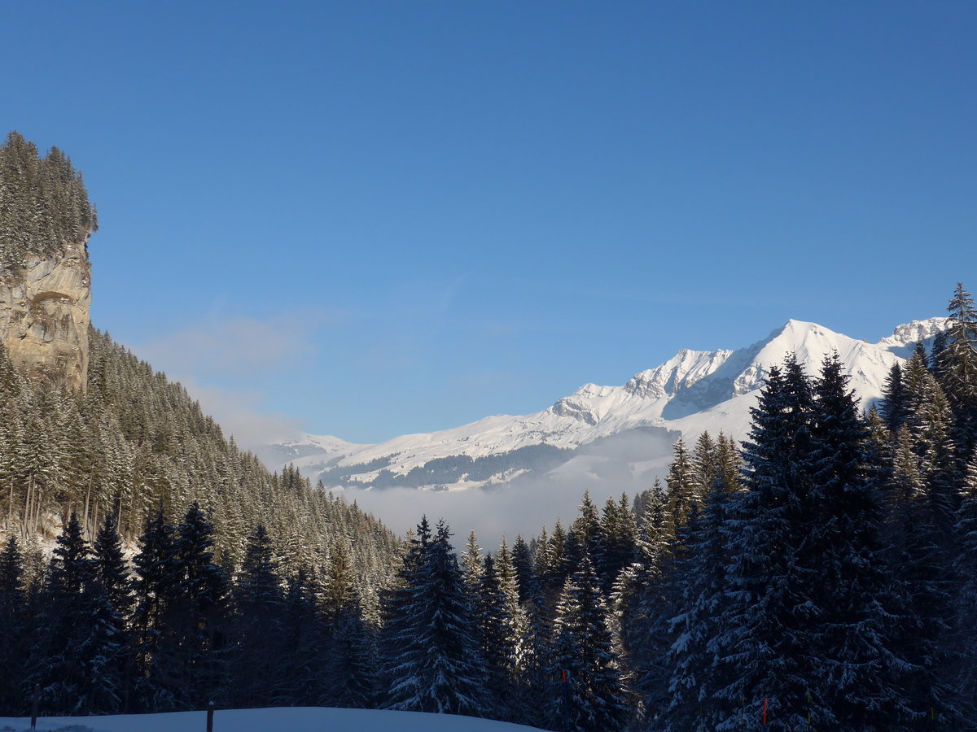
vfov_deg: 35.1
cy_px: 366
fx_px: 1157
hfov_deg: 45.8
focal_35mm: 41
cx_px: 488
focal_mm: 8.4
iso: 80
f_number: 3.2
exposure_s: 1/1600
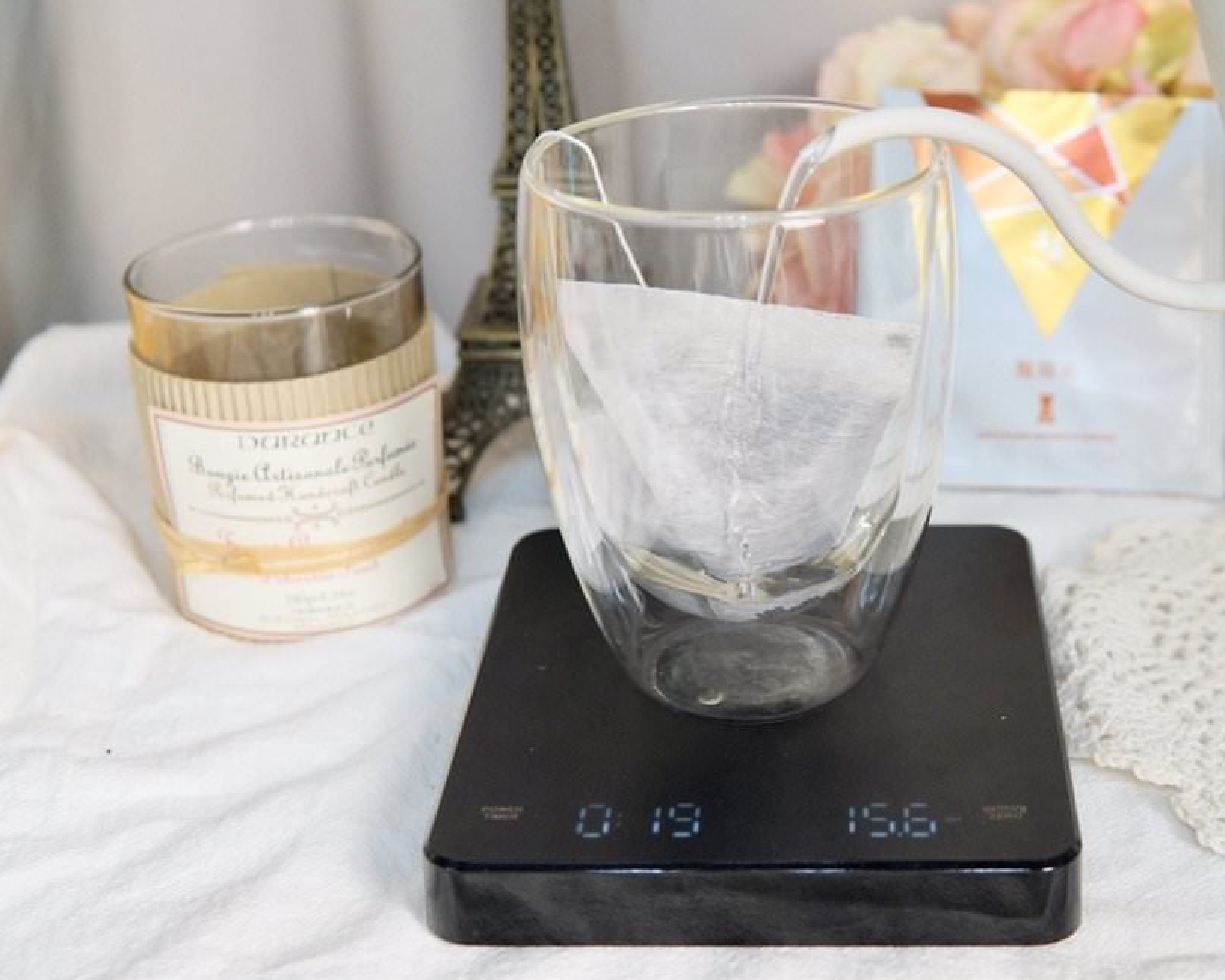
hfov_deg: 35.8
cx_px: 745
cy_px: 484
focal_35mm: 52
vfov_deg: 29.1
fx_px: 1886
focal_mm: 30
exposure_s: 1/160
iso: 640
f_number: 4
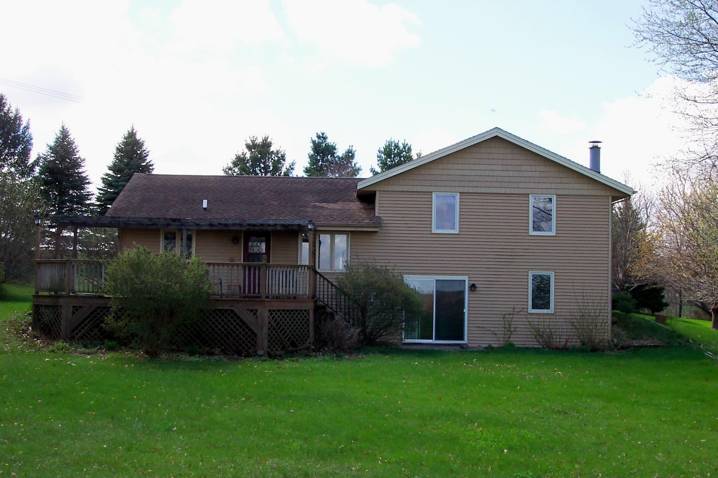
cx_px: 359
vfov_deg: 26.5
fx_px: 1017
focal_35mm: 51
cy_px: 239
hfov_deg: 38.9
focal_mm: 10.7
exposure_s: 1/250
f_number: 5.6
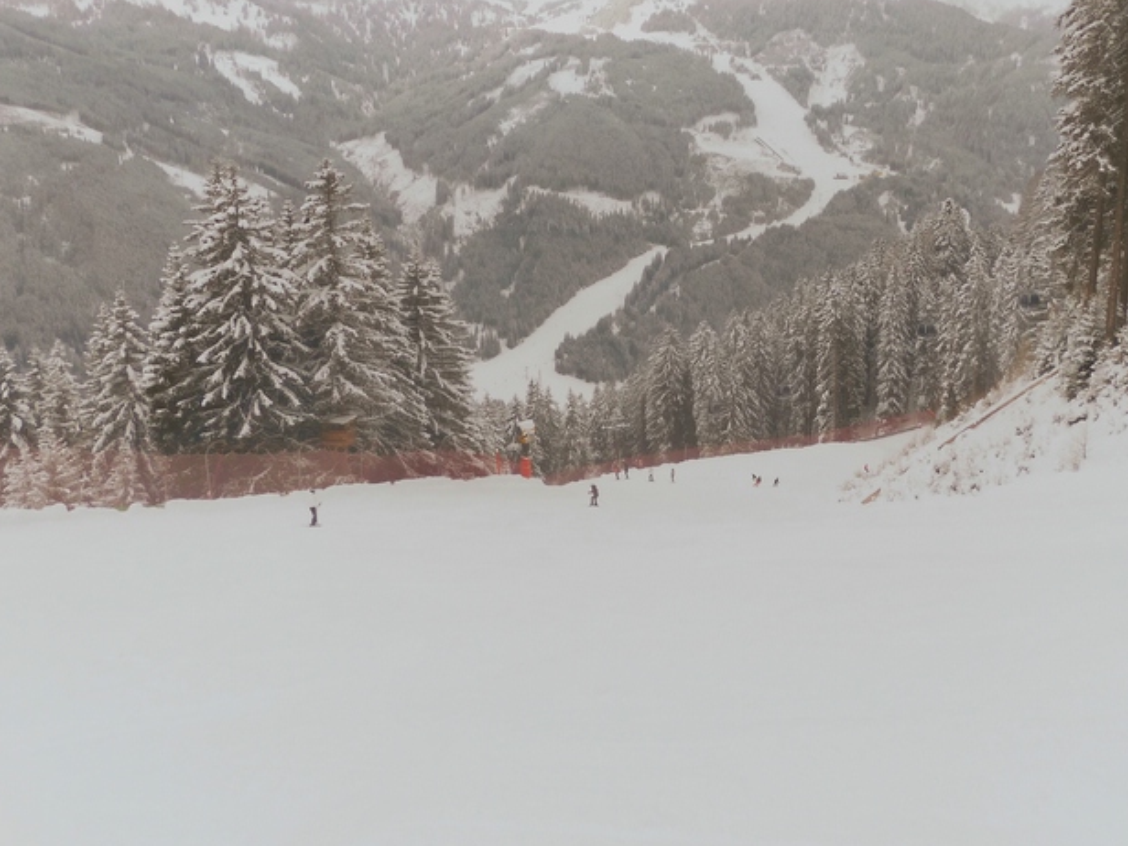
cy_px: 304
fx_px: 1206
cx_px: 692
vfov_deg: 38.4
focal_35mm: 37
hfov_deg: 49.7
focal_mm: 4.3
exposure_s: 1/1250
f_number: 3.4
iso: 100
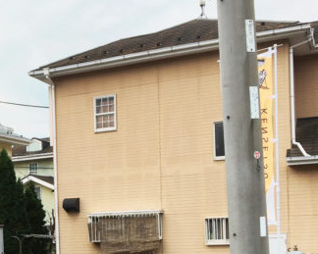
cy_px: 237
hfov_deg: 25.4
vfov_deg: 21.3
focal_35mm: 70
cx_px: -20
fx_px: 659
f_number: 2.2
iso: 25
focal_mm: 4.15
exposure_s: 1/641
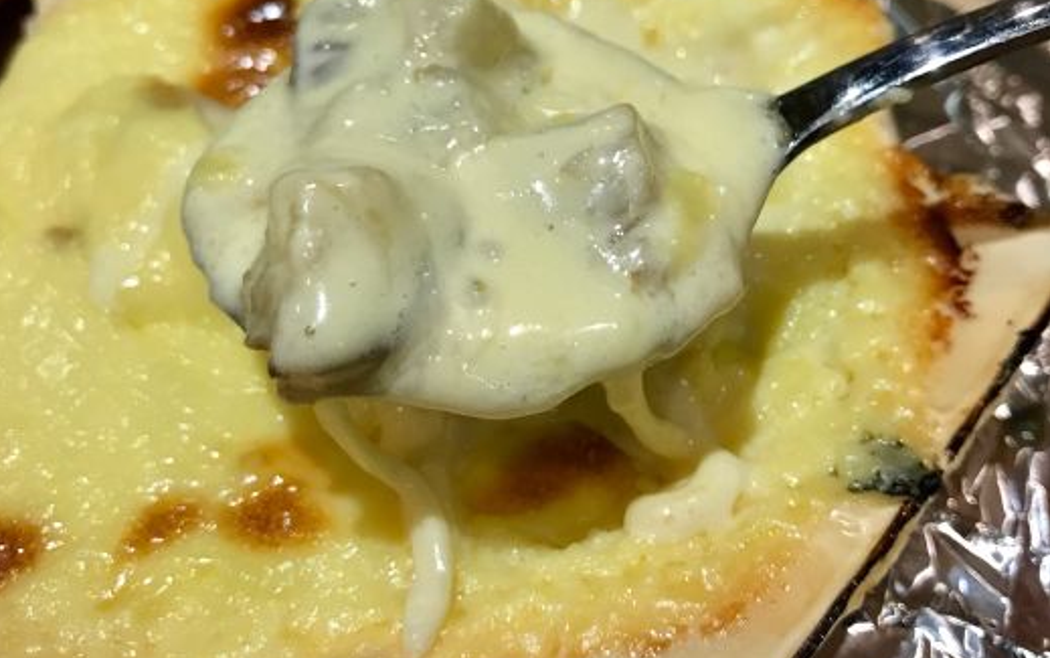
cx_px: 523
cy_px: 225
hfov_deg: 49.3
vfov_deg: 31.8
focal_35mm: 40
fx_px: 1145
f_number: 1.8
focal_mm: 3.99
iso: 40
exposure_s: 1/25
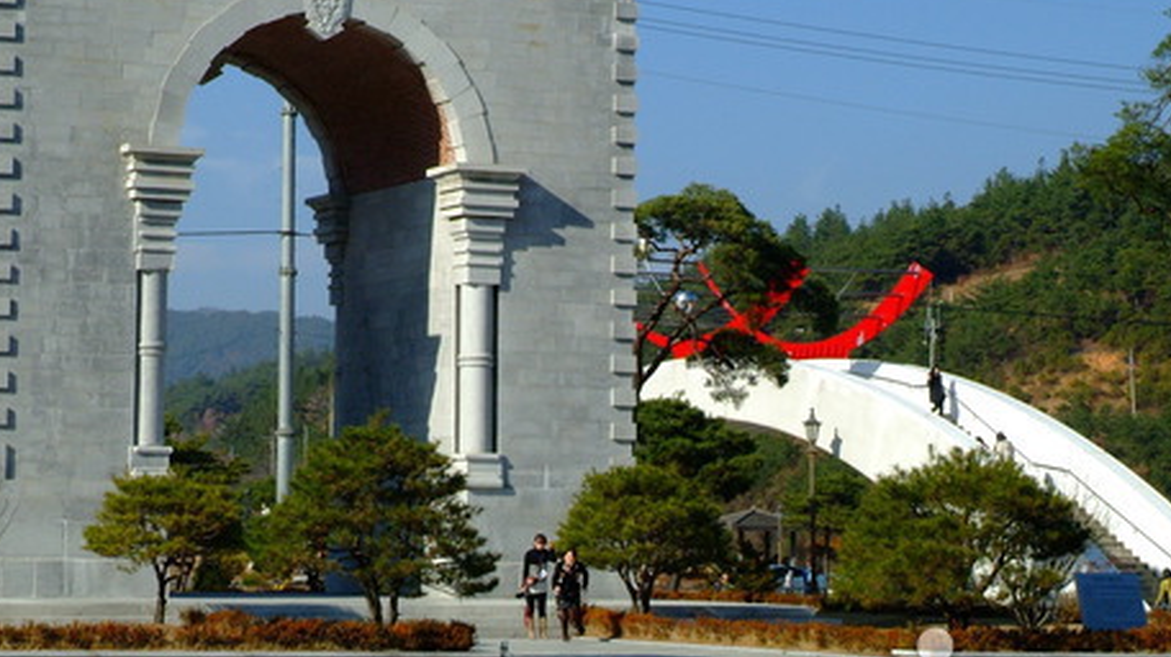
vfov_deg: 10.9
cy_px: 192
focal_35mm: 111
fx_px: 3445
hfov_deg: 19.2
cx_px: 404
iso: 800
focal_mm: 46
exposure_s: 1/750
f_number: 13
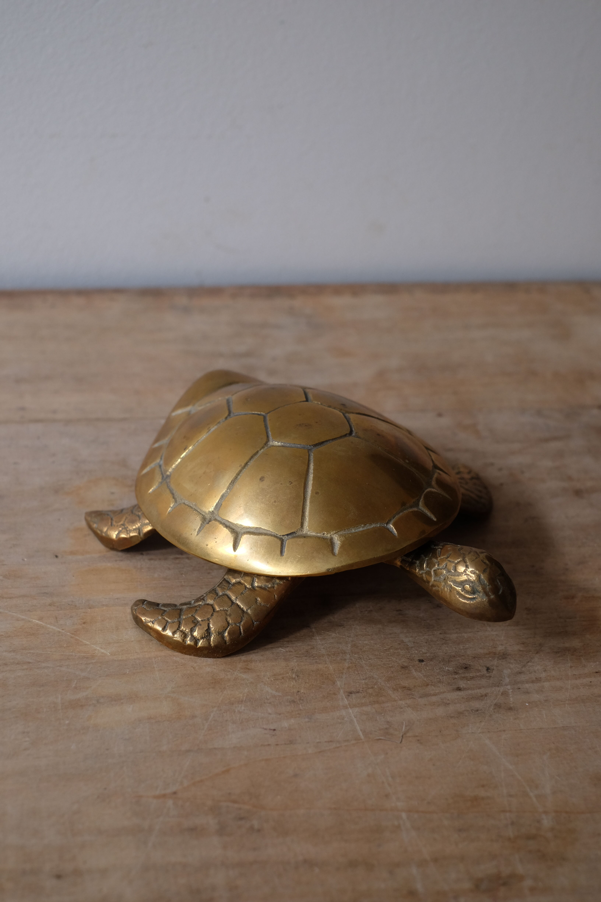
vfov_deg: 37.5
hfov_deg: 25.5
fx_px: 1327
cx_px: 300
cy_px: 451
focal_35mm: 53
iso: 640
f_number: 4
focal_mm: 35
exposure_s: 1/60
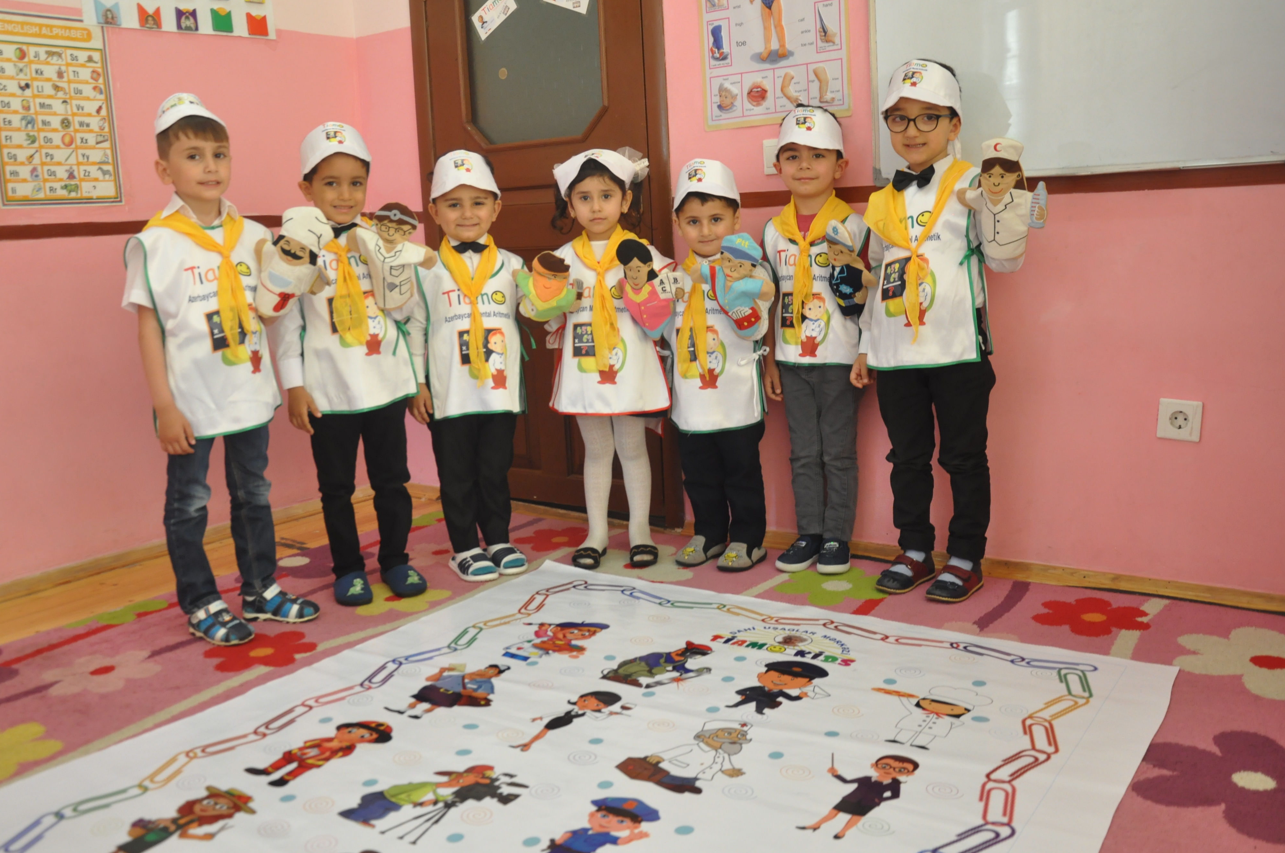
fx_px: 1034
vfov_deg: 44.8
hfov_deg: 63.7
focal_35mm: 29
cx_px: 609
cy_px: 404
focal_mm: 18
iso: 800
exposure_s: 1/80
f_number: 4.5
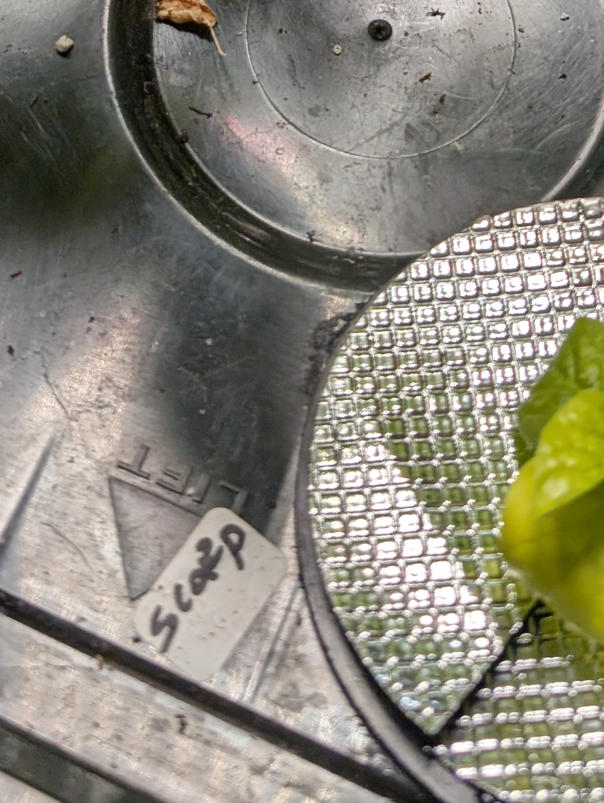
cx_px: 270
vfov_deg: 24.1
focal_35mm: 70
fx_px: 1625
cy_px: -264
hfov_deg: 21.1
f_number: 1.68
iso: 18
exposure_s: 1/378
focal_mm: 6.9
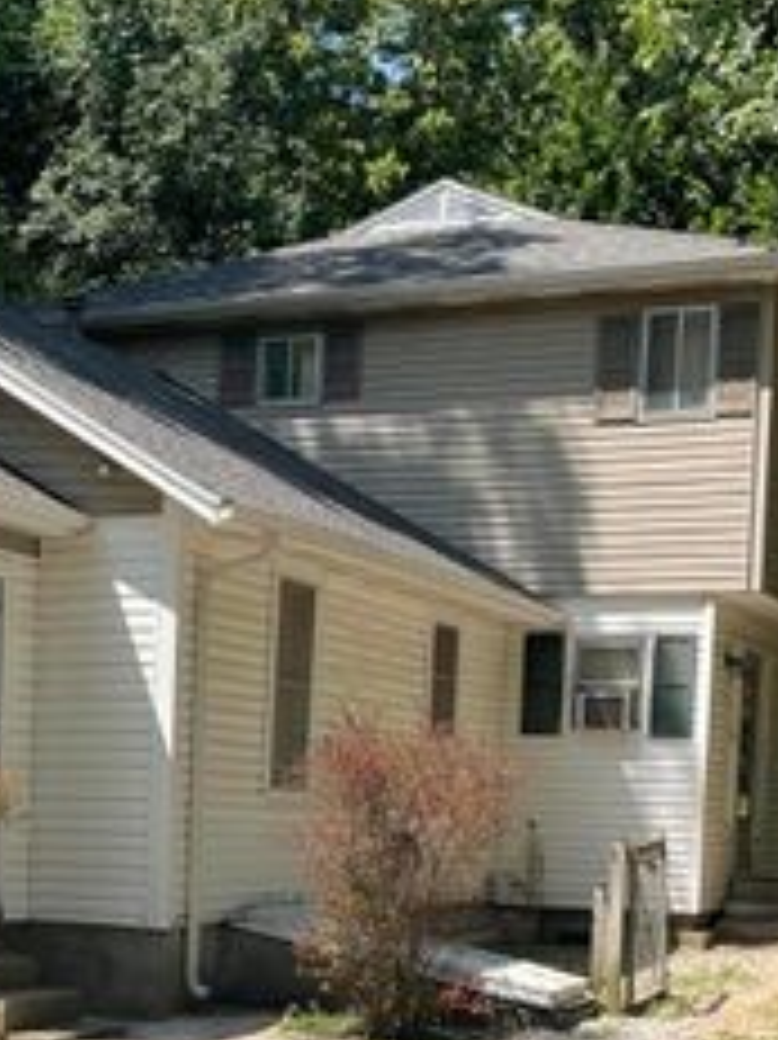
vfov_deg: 25.1
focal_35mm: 75
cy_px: 975
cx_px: 49
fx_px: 2250
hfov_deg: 19.2
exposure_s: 1/1832
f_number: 1.6
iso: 50
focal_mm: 5.1
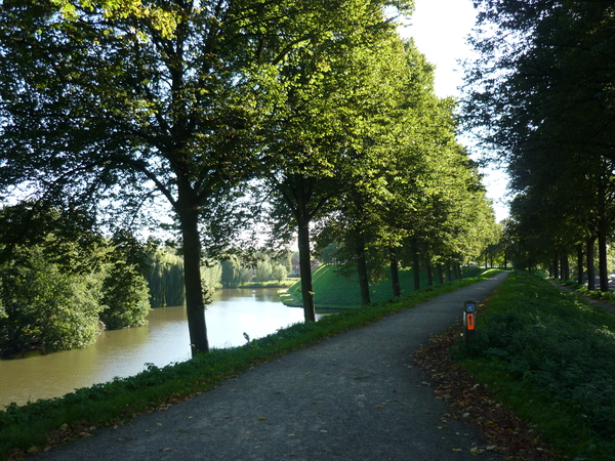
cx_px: 308
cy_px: 230
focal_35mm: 33
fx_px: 586
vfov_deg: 42.9
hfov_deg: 55.4
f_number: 2.8
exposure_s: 1/250
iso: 100
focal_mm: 5.5
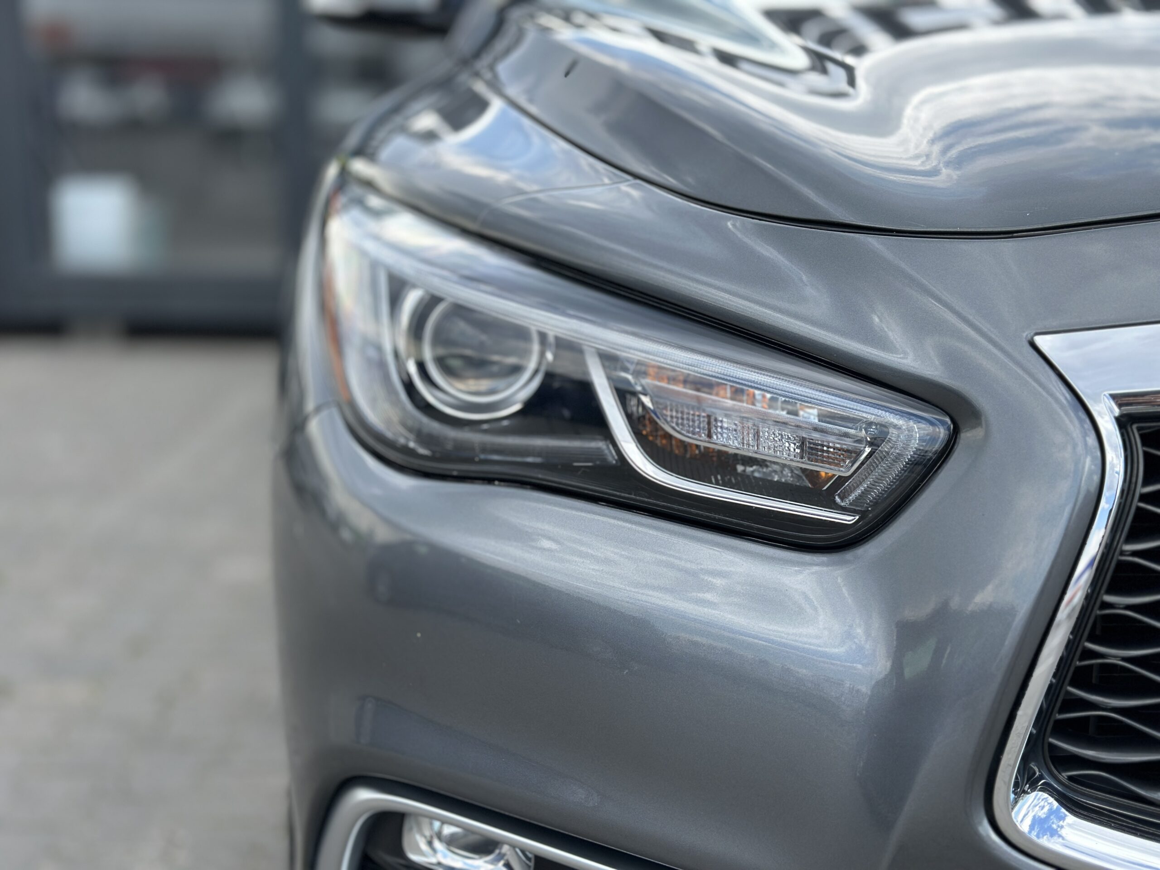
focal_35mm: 48
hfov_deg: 39.7
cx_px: 580
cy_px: 435
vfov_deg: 30.3
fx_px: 1609
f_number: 1.78
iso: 80
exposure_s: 1/1395
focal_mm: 6.86
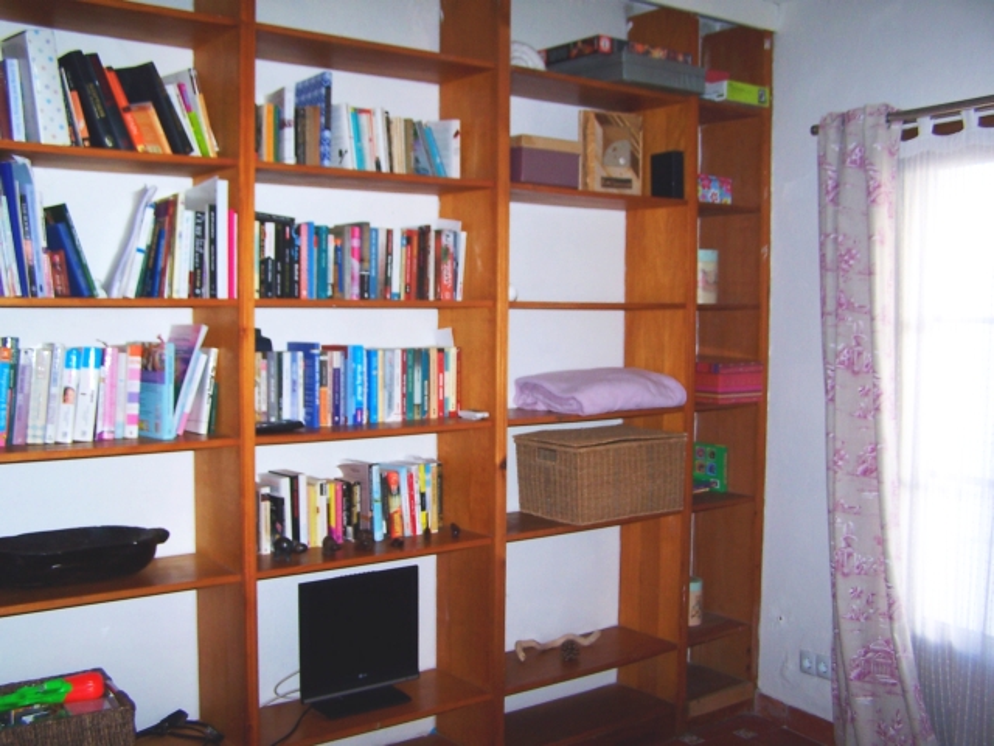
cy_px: 373
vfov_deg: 37.7
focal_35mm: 38
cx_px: 497
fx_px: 1091
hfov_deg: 49.0
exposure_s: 1/60
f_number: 2.8
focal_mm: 6.3
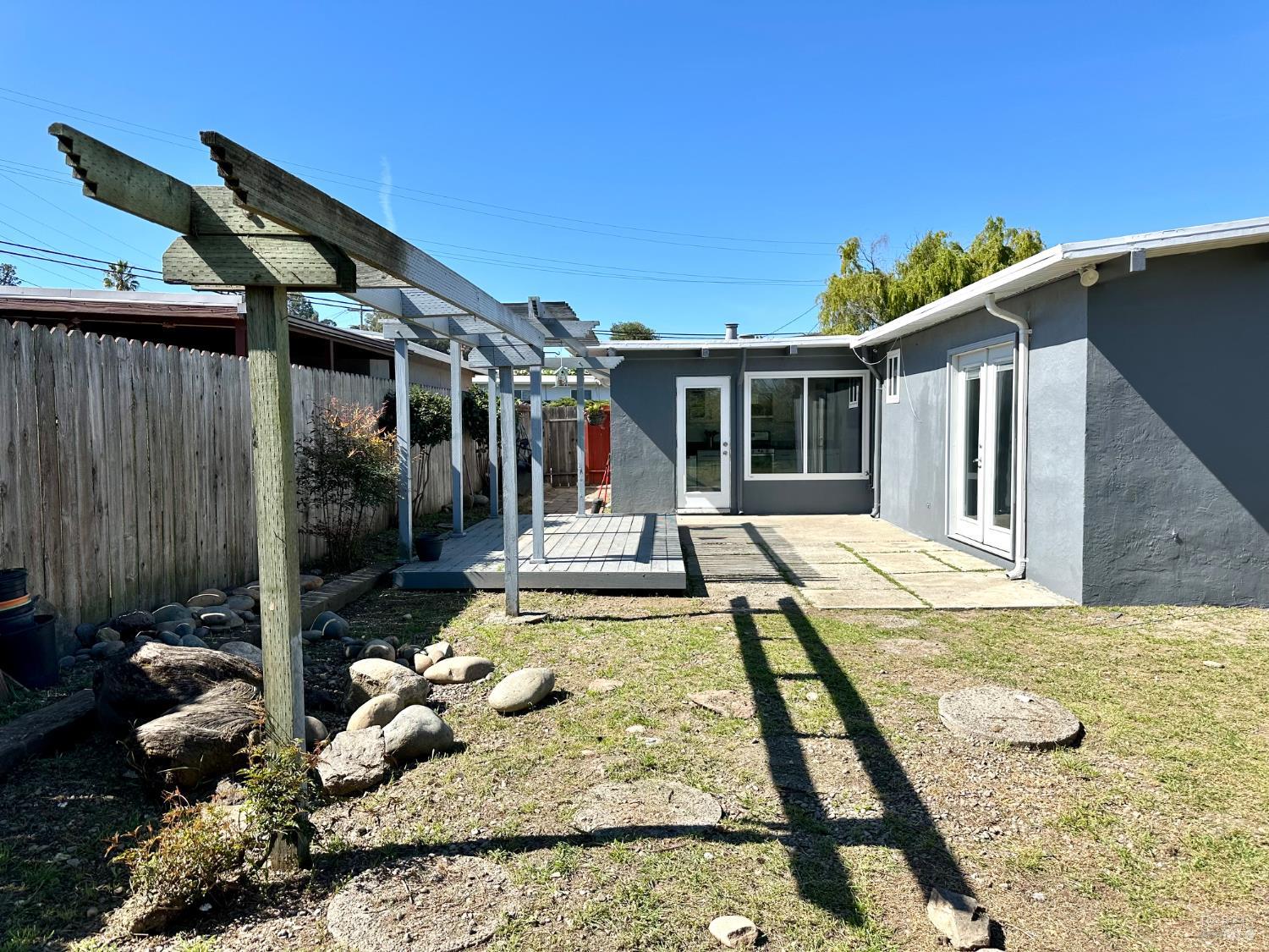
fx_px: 880
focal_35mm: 24
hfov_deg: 71.6
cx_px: 634
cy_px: 476
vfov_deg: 56.8
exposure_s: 1/3356
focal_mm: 6.86
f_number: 1.78
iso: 80
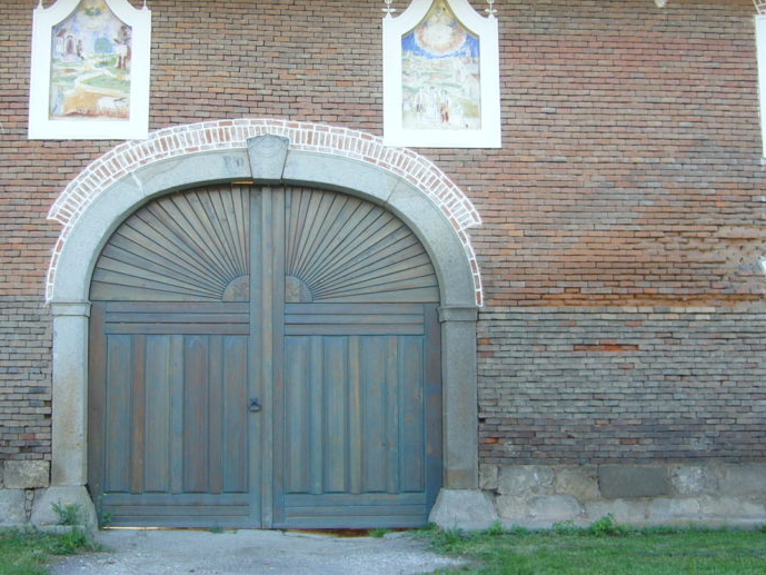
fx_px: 1151
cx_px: 289
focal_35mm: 52
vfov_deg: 27.9
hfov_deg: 36.6
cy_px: 210
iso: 80
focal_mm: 5.8
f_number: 2.8
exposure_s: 1/60
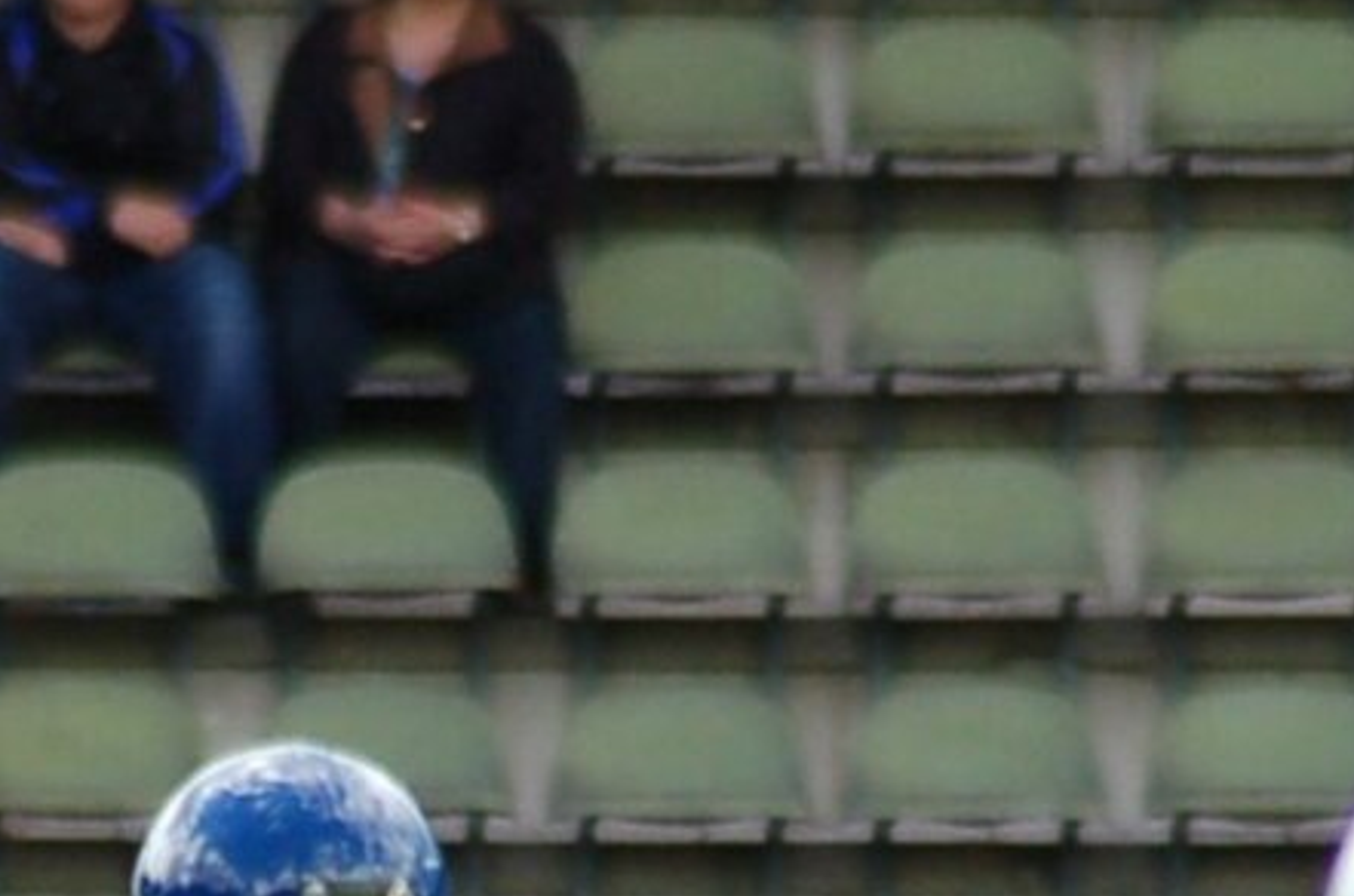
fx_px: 54737
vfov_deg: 0.9
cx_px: 525
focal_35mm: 1458
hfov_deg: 1.4
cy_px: 2059
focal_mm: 195
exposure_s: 1/500
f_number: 5
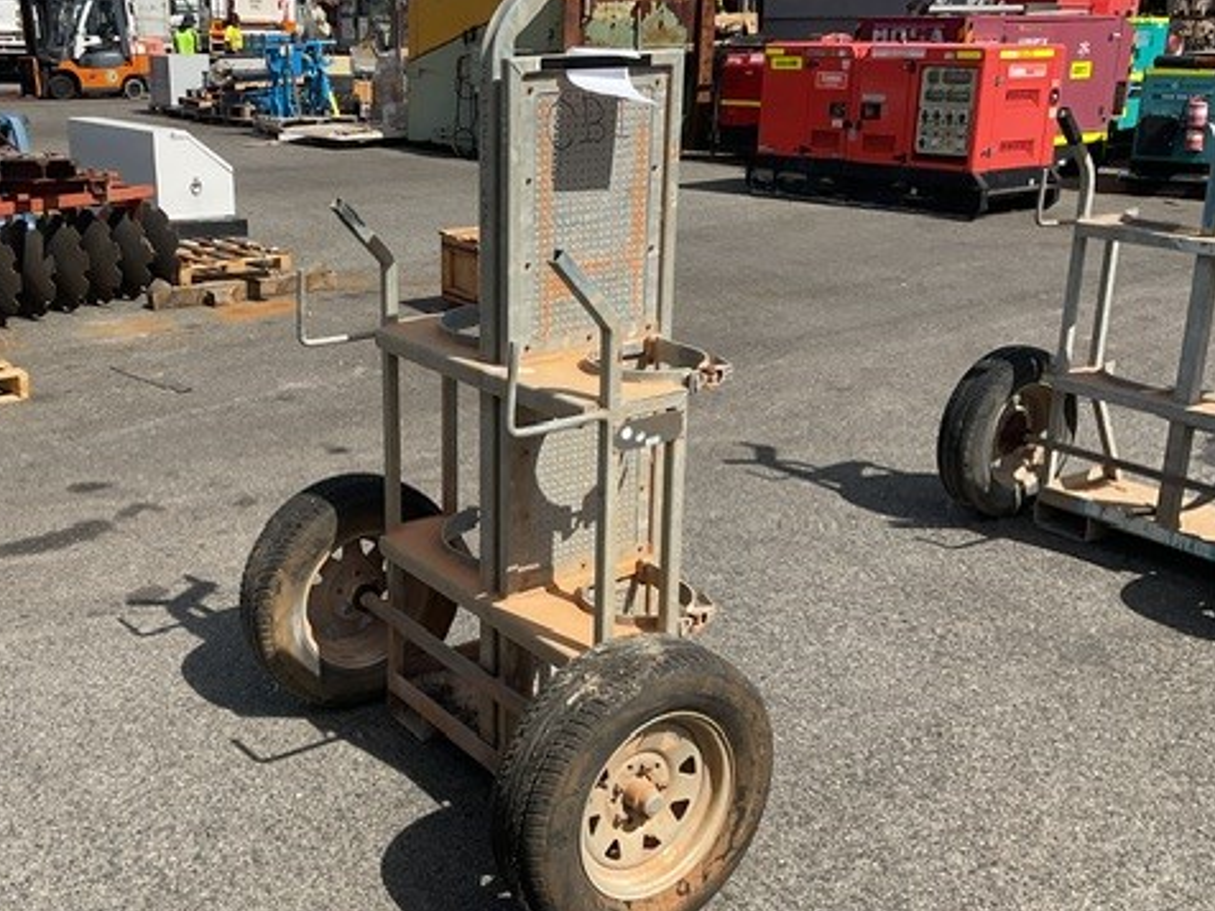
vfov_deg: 36.8
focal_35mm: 39
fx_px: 1369
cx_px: 408
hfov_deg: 47.1
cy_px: 424
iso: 16
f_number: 1.8
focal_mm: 3
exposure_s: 1/2667
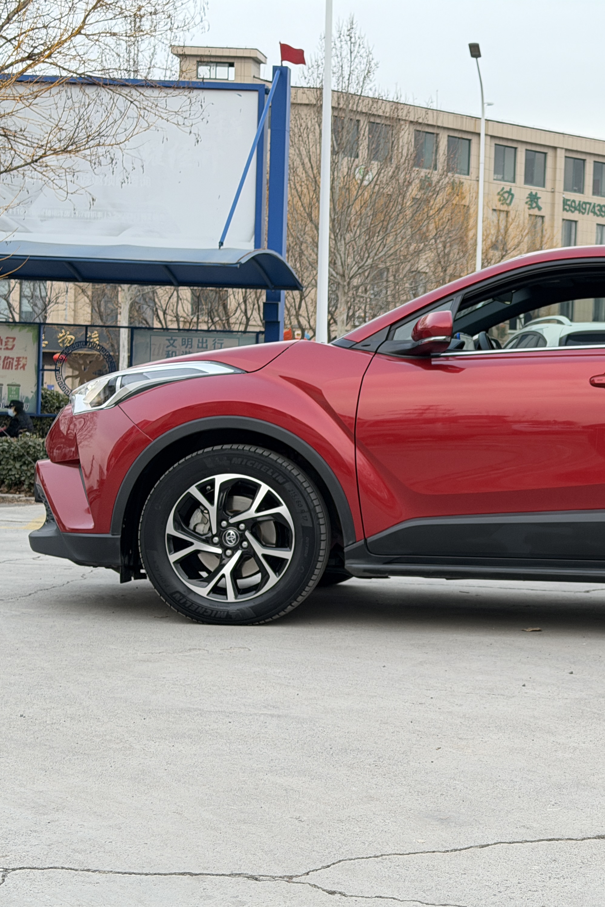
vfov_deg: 30.1
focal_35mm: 67
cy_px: 456
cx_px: 595
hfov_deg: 19.7
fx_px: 1689
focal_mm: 6.76
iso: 160
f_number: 1.78
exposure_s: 1/198
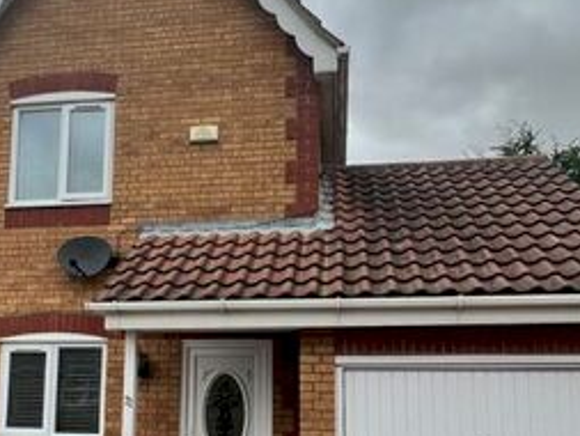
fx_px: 603
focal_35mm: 36
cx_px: 232
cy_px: 318
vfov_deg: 38.8
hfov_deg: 51.0
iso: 32
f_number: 1.8
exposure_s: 1/341
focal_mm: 1.57
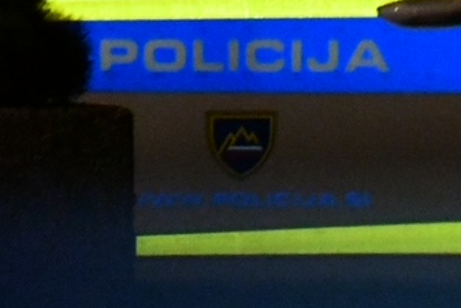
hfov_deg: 2.3
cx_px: 419
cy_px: -88
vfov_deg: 1.5
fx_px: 11670
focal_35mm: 911
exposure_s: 1/250
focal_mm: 160
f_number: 2.8
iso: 12800
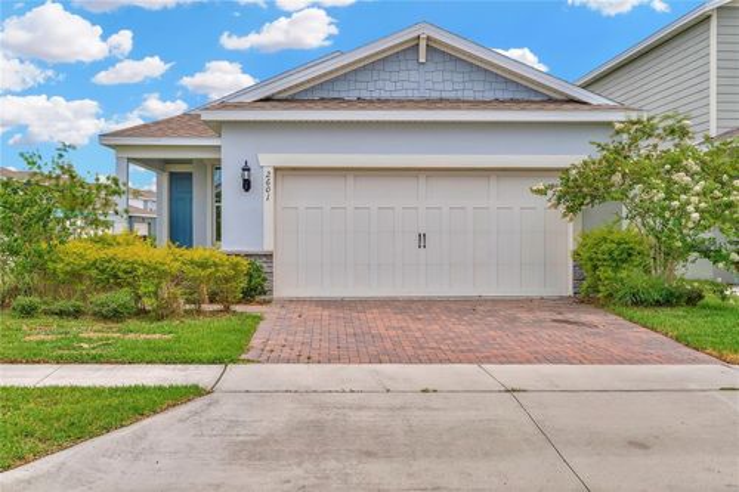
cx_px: 370
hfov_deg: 42.8
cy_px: 246
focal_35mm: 46
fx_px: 944
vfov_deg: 29.2
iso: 100
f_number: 5.6
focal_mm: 46
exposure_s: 1/640
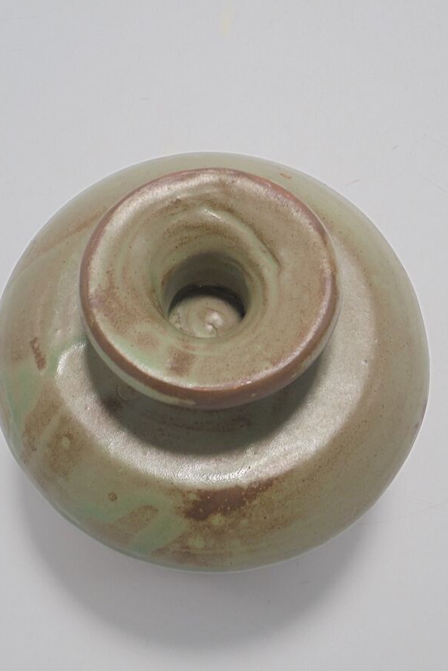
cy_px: 334
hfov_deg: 33.4
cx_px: 213
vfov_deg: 48.5
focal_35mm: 40
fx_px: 746
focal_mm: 6.9
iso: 100
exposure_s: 1/50
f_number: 4.2
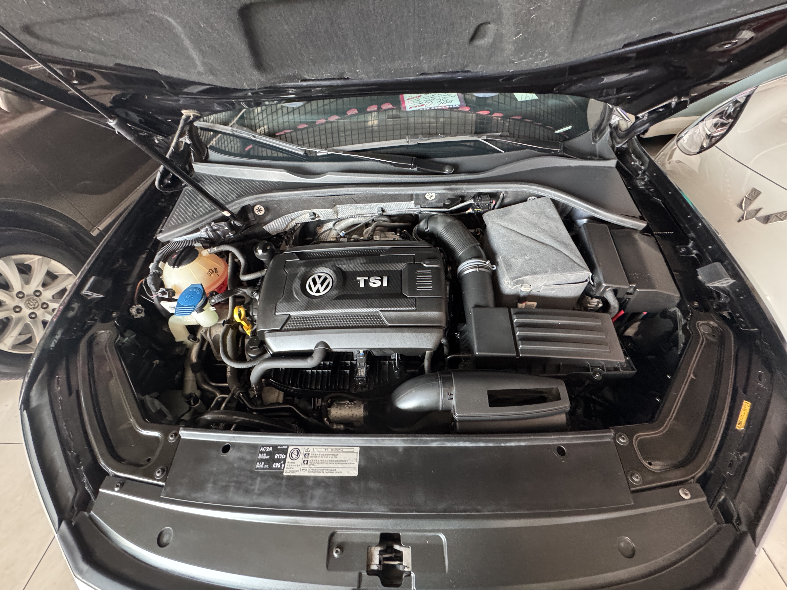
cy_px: 295
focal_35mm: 14
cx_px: 394
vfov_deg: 85.7
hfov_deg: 102.1
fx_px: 318
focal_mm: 2.22
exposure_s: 1/60
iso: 640
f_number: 2.2
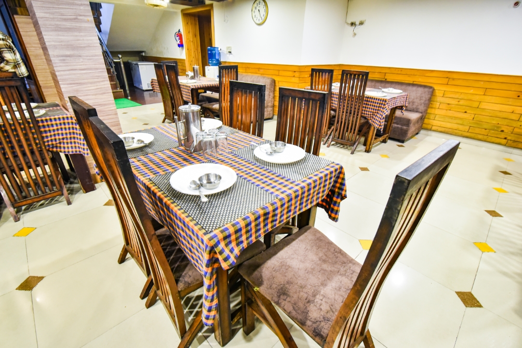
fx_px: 232
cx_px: 261
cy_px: 174
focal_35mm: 16
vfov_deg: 73.8
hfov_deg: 96.7
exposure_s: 1/10
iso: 3200
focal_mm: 16
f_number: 8
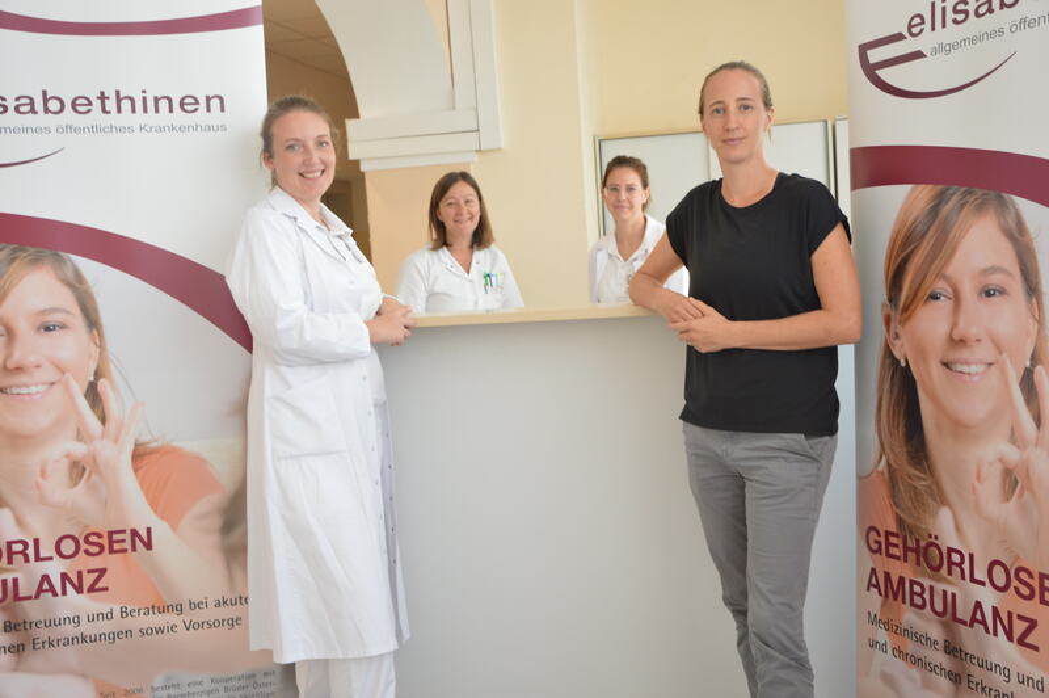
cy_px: 349
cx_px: 524
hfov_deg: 49.6
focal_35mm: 39
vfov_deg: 34.2
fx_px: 1135
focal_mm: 26
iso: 450
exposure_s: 1/40
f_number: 4
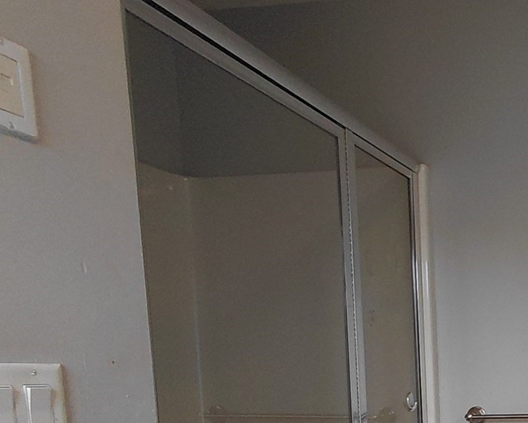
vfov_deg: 30.5
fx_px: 688
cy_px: 468
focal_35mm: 44
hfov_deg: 33.3
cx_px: 651
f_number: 2.2
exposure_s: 1/60
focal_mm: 1.64
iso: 80
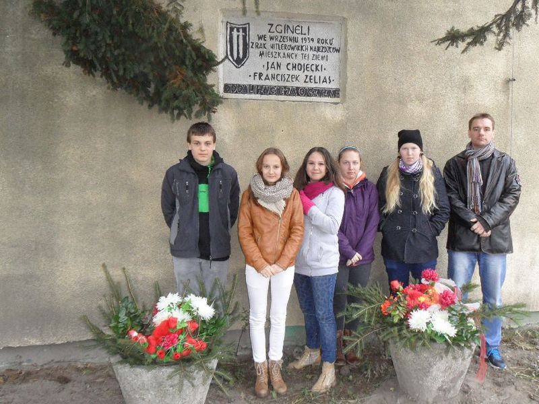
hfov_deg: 63.4
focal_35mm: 28
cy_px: 202
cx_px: 270
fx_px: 436
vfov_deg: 49.7
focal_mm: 4.6
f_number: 3.4
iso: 240
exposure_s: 1/30
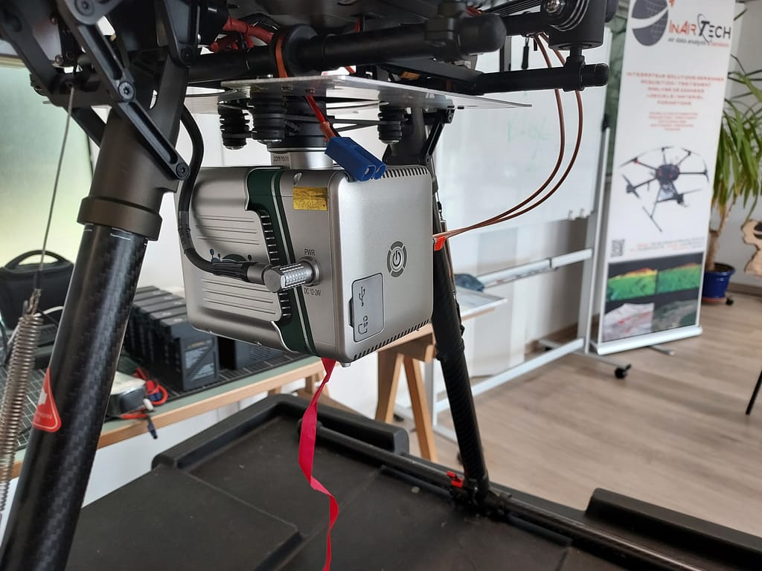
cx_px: 381
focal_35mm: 24
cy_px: 286
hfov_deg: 71.6
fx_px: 528
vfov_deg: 56.8
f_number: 1.8
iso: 64
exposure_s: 1/50
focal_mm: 4.6
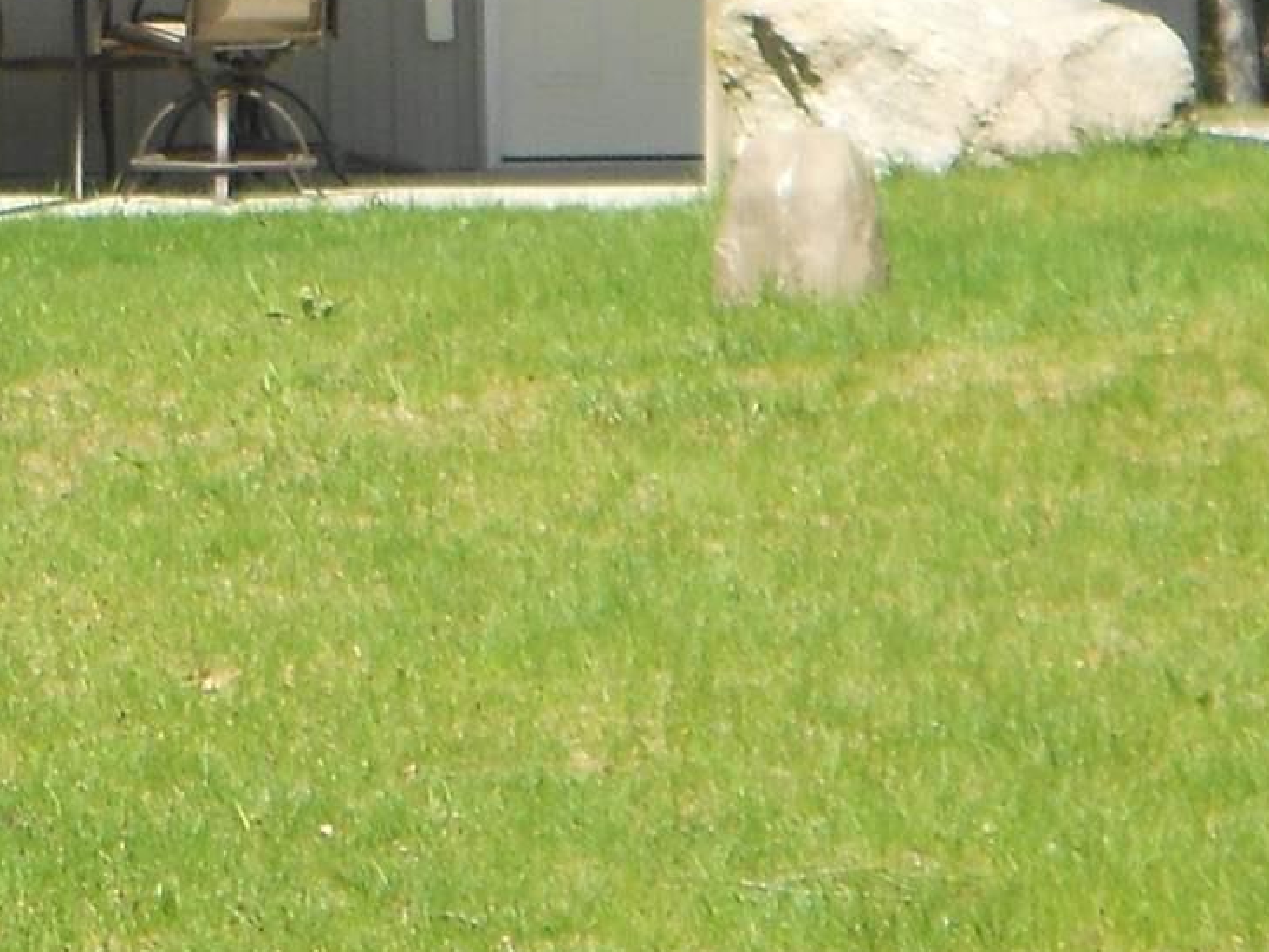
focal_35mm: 235
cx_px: -511
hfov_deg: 8.3
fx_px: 8615
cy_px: -192
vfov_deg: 6.3
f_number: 4.9
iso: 80
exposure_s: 1/320
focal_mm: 10
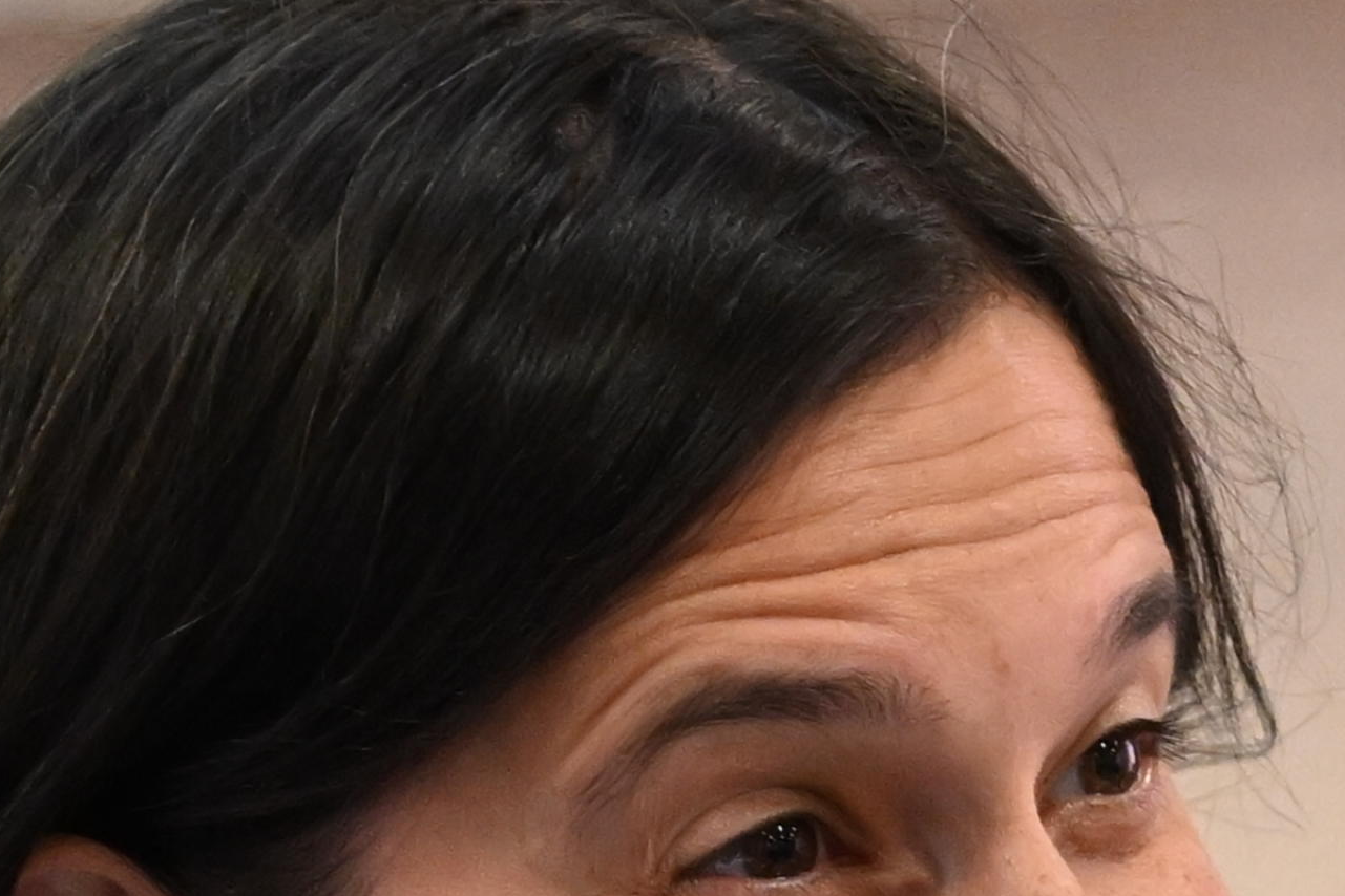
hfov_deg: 5.8
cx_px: 900
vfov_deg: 3.9
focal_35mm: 355
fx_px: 13262
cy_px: 957
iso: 2500
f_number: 4
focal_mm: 99
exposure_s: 1/250
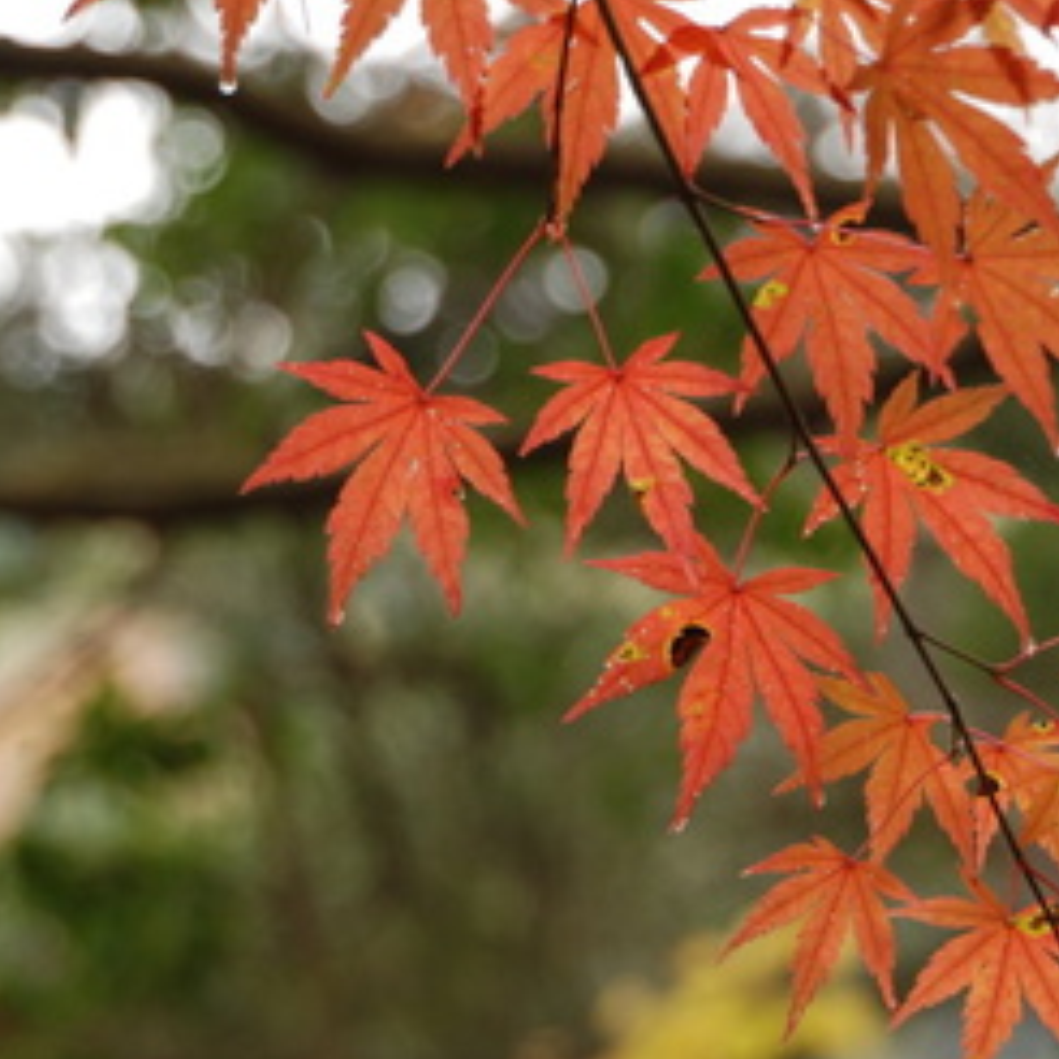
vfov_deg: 6.1
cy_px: 672
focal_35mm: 286
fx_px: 9899
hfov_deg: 6.1
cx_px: 762
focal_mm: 92
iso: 200
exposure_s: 1/13
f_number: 5.6
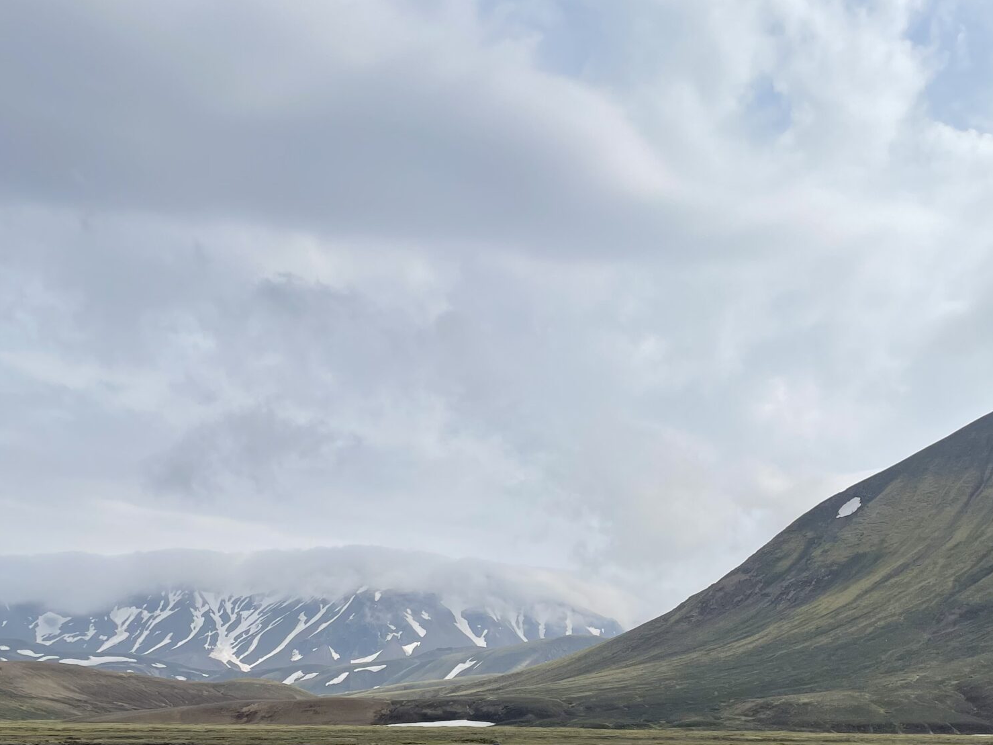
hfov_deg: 42.0
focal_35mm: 45
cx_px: 557
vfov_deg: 31.5
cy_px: 568
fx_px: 1291
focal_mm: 4.2
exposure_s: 1/5051
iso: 32
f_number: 1.6
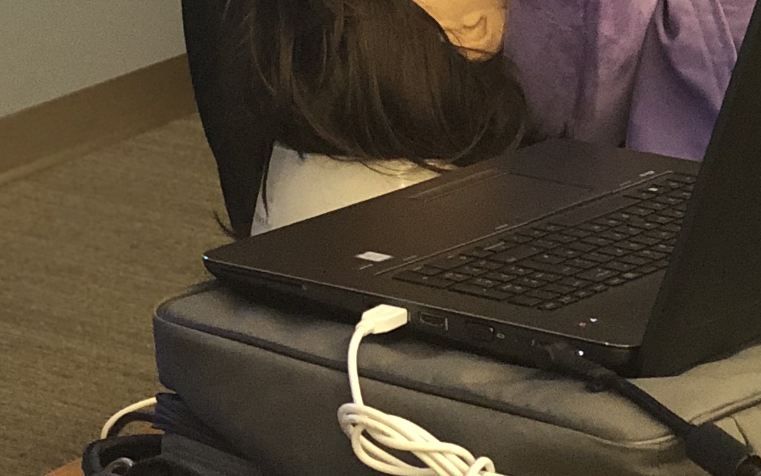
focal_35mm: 186
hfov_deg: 11.1
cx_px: -96
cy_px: -335
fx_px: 3858
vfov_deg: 6.9
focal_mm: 6
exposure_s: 1/18
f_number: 2.4
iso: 160
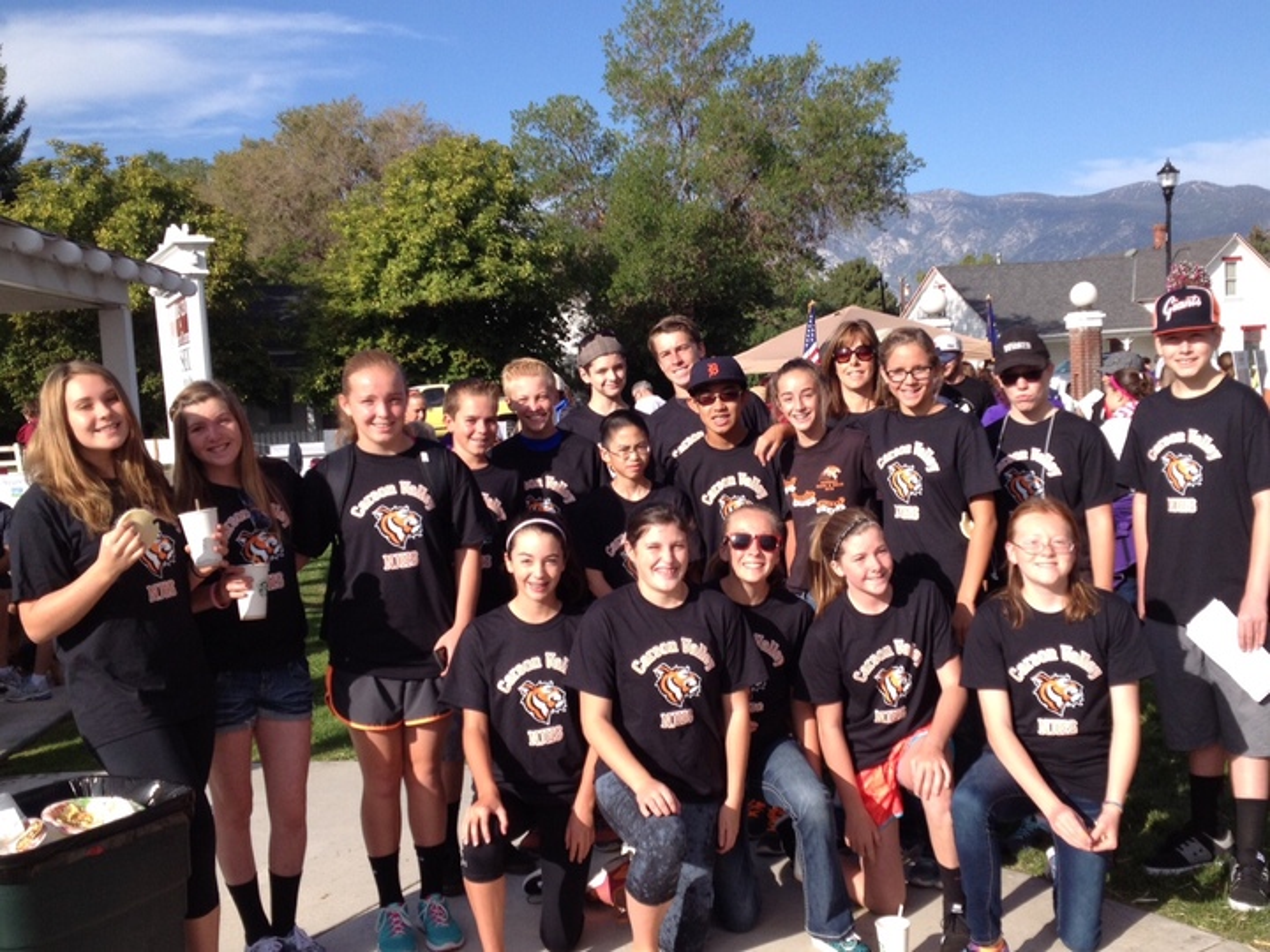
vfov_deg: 40.7
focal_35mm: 35
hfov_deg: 52.6
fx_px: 1284
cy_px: 476
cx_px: 635
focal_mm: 4.28
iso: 50
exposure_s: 1/1227
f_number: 2.4
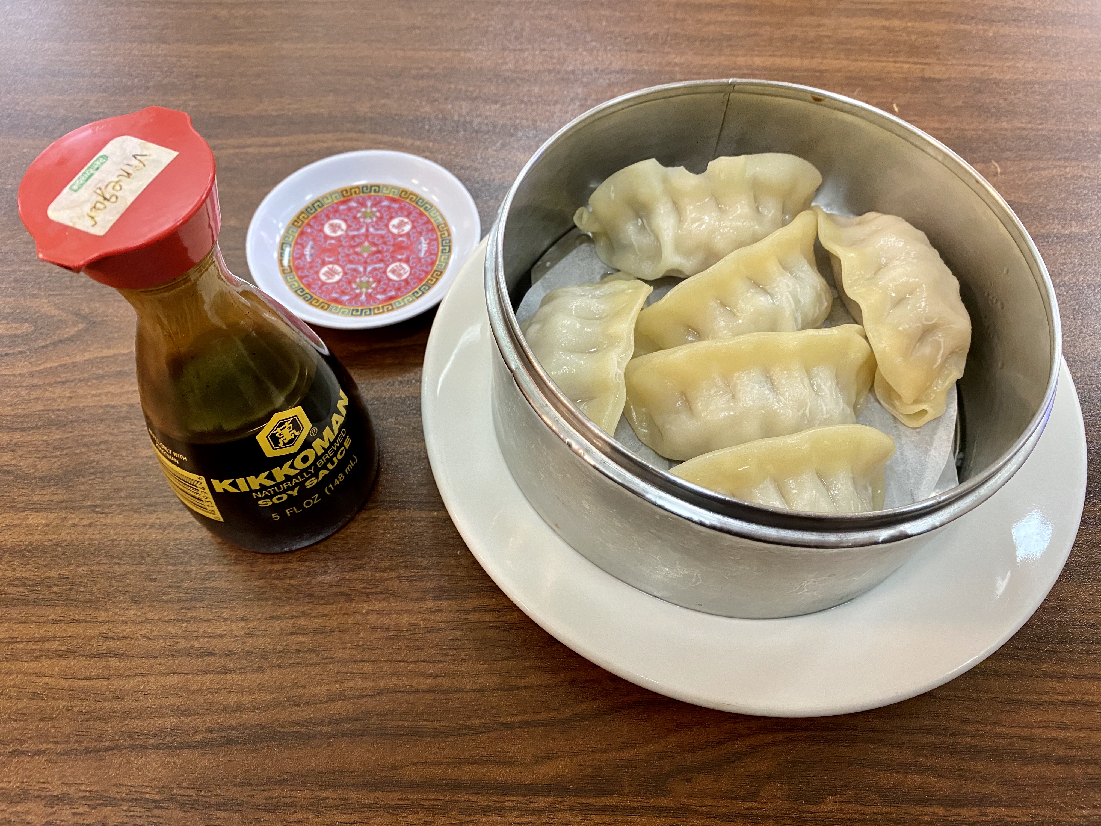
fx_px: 827
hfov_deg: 67.3
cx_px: 550
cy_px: 413
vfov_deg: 53.1
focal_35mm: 26
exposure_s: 1/60
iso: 320
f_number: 1.8
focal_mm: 4.25
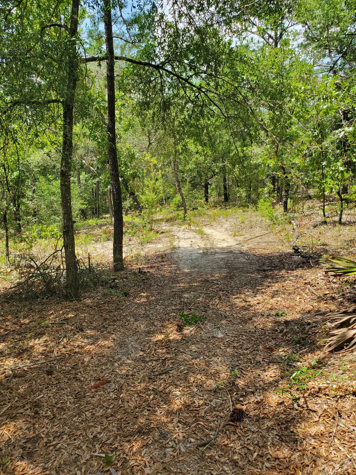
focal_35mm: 26
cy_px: 238
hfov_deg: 53.1
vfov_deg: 67.3
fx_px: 357
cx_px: 178
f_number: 2.4
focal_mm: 4.3
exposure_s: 1/458
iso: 50
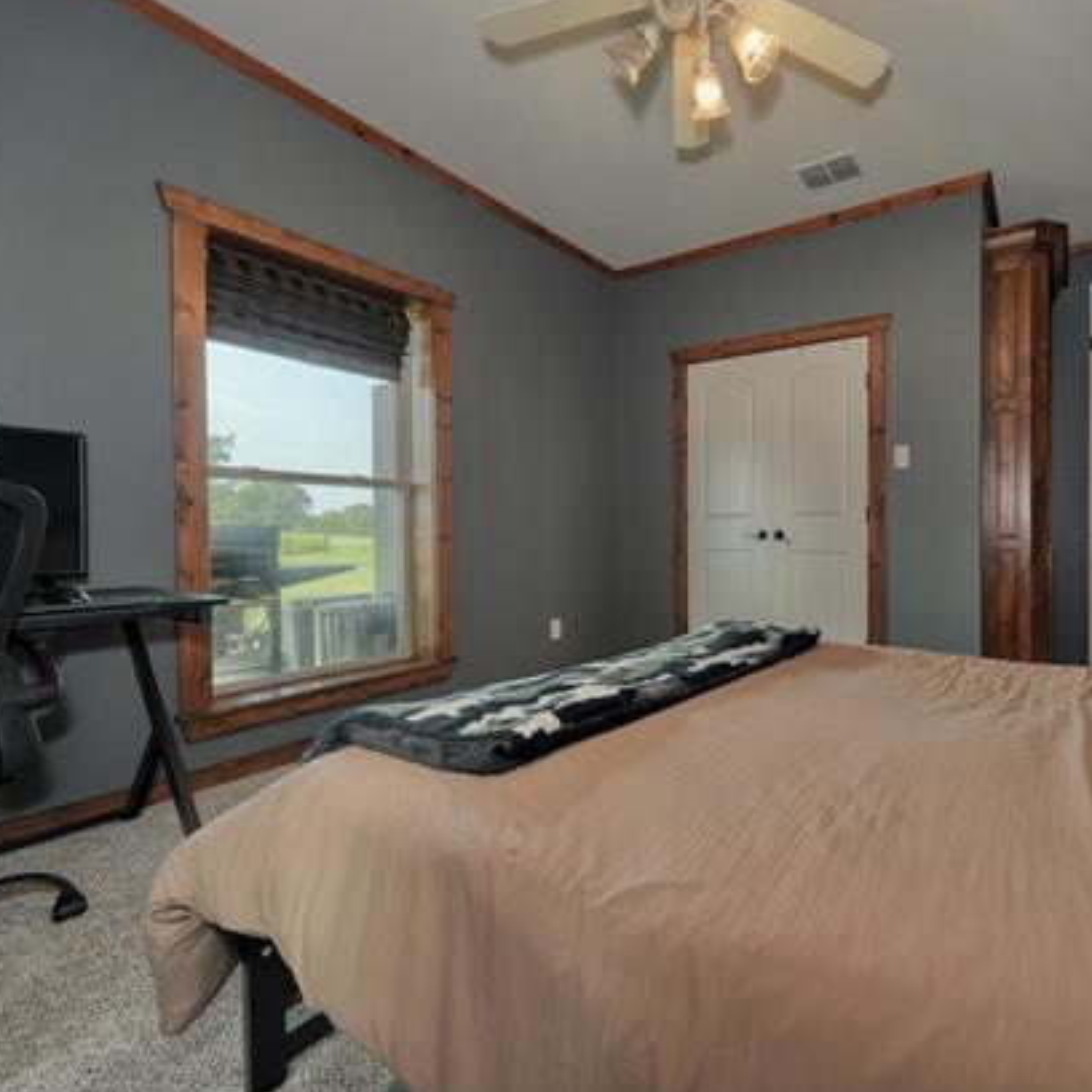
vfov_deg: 87.4
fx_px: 571
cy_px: 542
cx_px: 752
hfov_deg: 83.6
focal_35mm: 16
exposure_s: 1/8
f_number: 7.1
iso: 400
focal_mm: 12
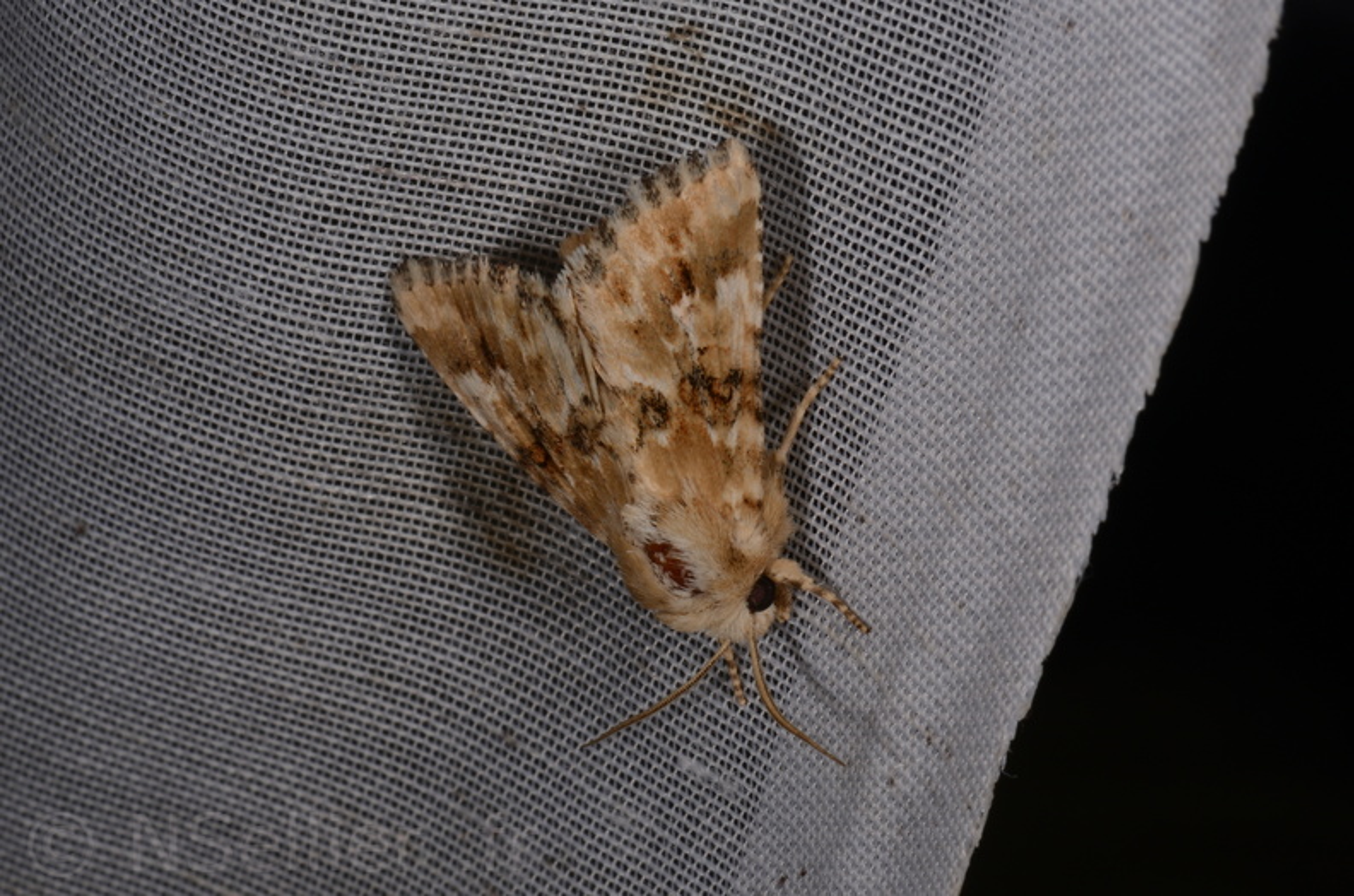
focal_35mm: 128
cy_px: 448
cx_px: 677
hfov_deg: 16.1
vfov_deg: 10.7
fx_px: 4784
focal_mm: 85
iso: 100
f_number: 32
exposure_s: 1/60
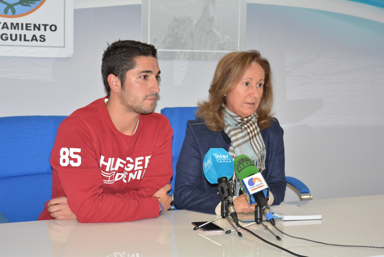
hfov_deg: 28.1
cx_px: 192
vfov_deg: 19.0
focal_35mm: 72
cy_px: 128
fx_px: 769
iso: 400
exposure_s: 1/60
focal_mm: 48
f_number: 5.3
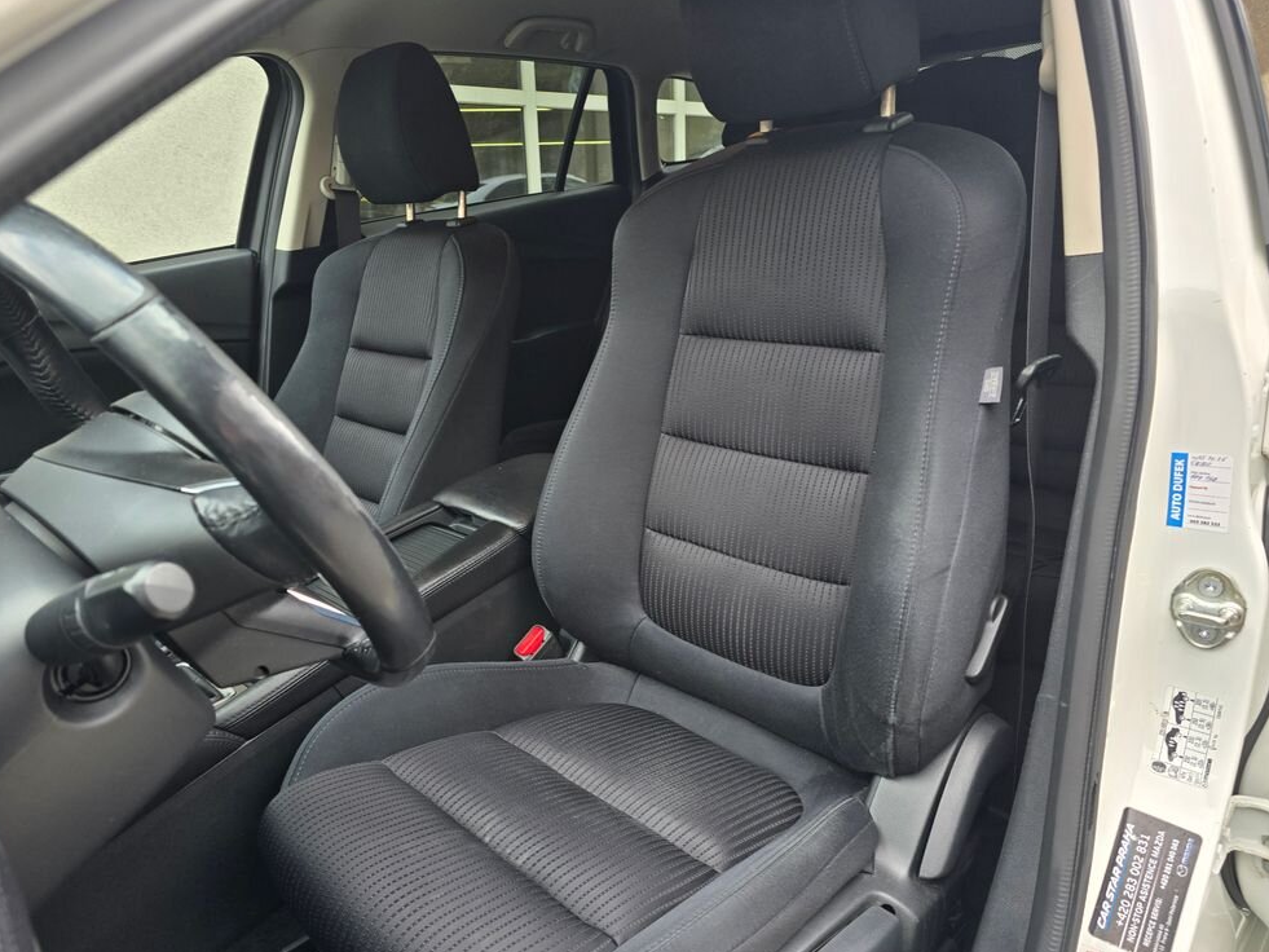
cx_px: 609
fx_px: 880
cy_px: 484
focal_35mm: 24
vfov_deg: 56.8
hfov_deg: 71.6
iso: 80
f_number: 1.7
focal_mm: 6.3
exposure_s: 1/180
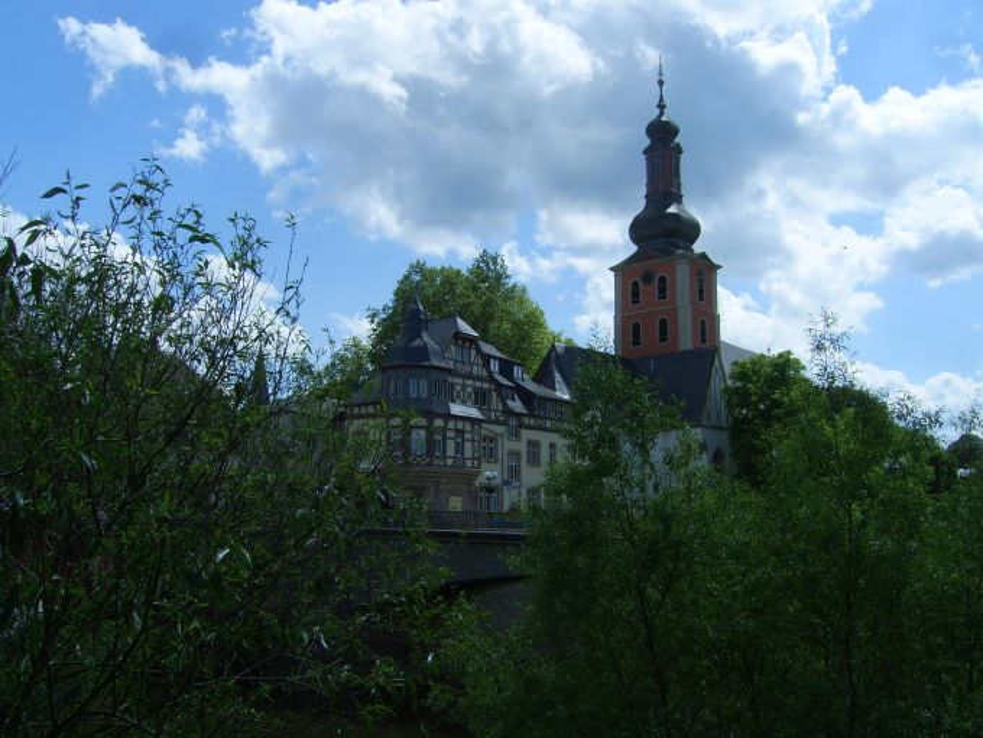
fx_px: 1079
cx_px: 492
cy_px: 369
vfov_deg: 37.7
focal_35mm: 38
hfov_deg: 49.0
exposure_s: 1/500
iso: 50
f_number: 6.4
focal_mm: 7.8
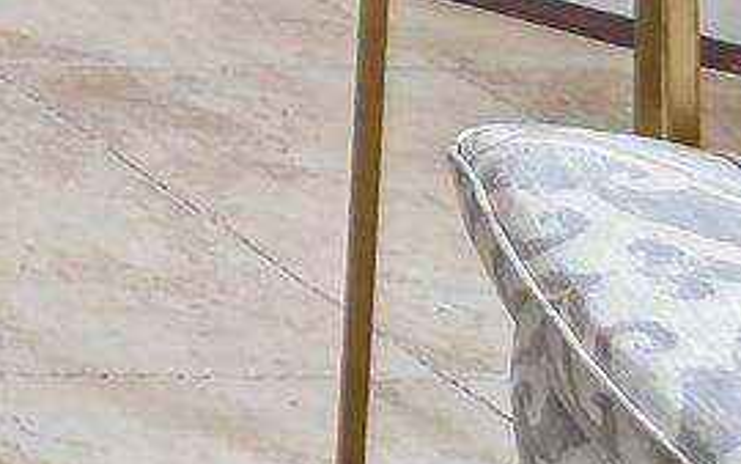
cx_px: -1894
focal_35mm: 108
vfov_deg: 8.6
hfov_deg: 9.4
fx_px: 2182
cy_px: -1167
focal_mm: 14
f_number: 8
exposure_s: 1/10
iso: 400
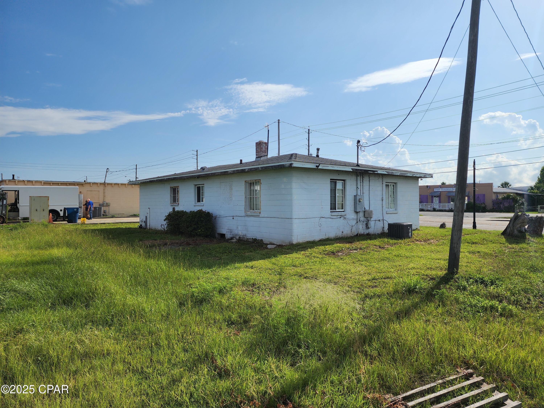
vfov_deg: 58.9
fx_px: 361
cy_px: 204
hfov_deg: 73.9
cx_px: 272
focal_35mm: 23
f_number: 1.8
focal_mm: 6.4
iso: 12
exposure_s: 1/2565
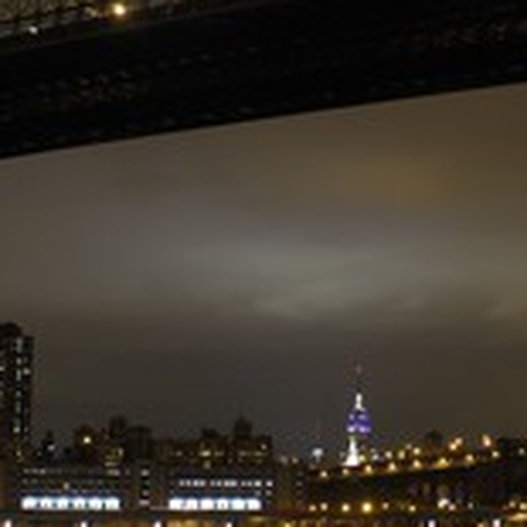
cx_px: 461
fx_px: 1671
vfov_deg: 17.9
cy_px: 252
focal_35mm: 97
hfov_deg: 17.7
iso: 100
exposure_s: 4.5
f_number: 8
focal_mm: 28
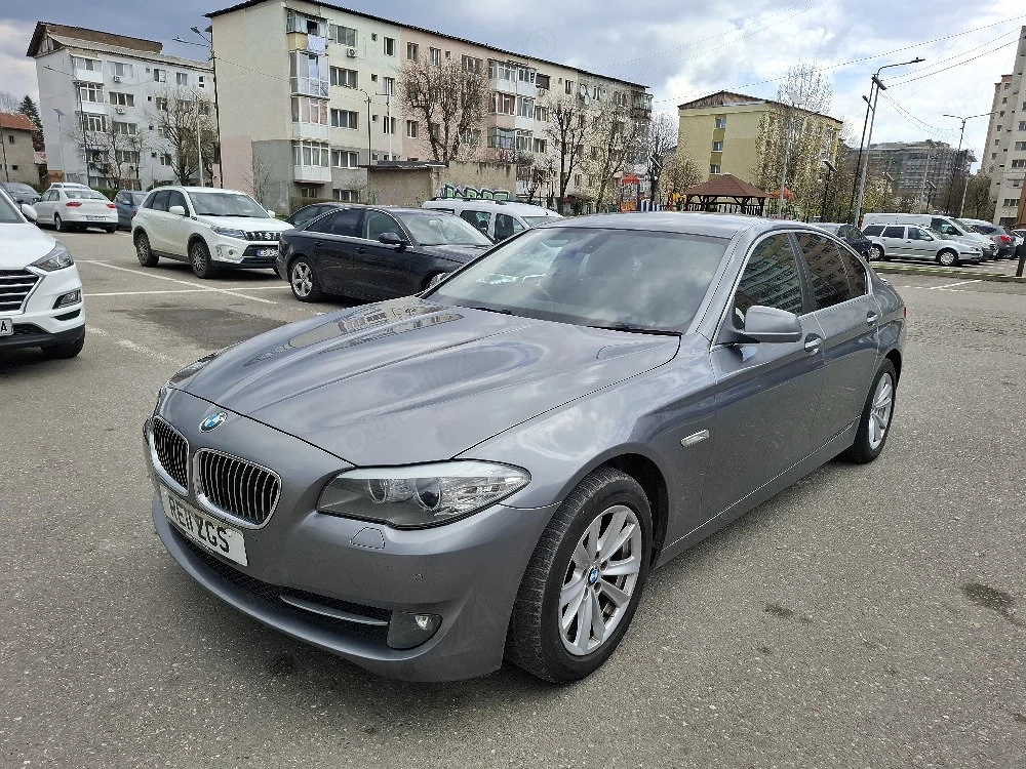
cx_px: 513
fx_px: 682
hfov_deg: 73.9
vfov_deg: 58.9
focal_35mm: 23
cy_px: 384
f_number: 1.8
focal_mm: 5.54
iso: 50
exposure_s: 1/2000
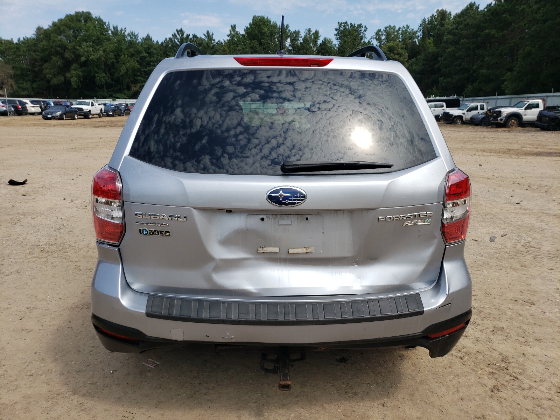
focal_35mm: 26
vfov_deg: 53.1
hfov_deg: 67.3
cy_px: 210
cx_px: 280
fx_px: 421
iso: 50
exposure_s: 1/3333
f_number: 1.5
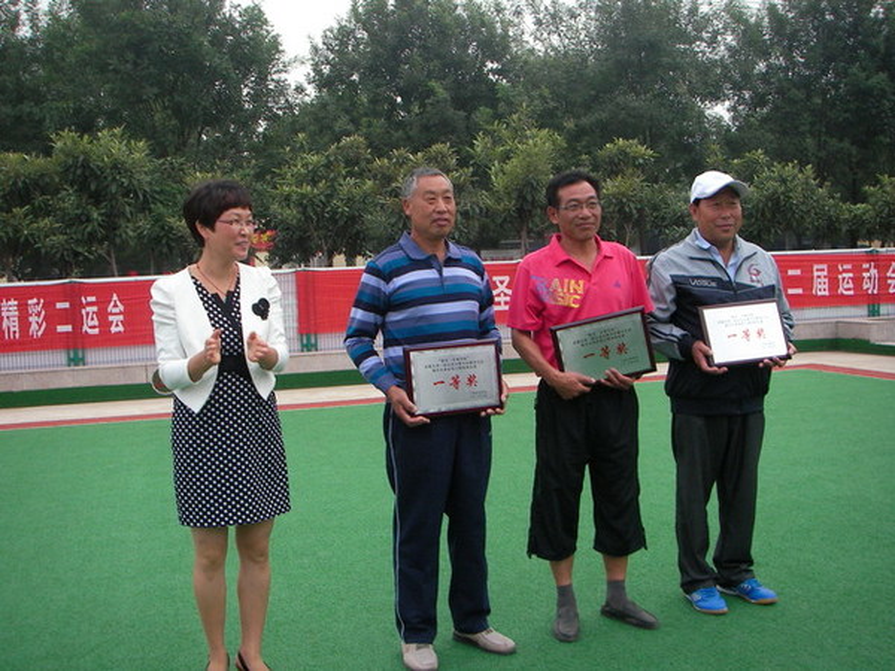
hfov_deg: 49.0
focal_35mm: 38
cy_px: 336
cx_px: 448
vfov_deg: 37.7
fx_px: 982
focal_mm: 6.3
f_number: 3.3
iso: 100
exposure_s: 1/102
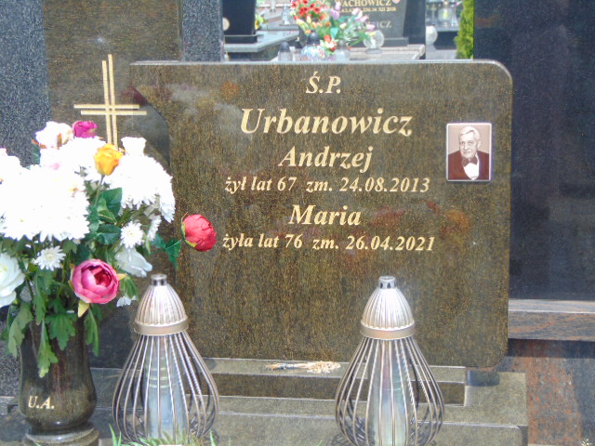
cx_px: 298
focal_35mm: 71
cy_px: 223
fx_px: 1220
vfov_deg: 20.7
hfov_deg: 27.4
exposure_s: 1/400
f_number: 3.7
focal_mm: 12.8
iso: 80
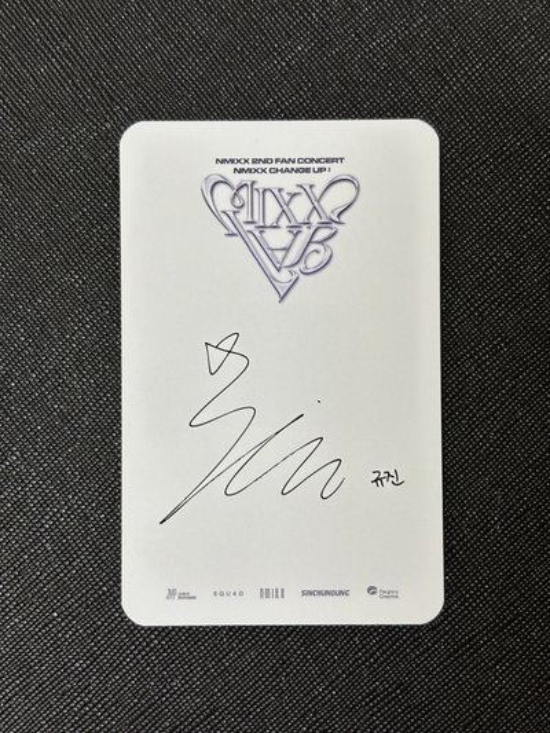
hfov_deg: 28.0
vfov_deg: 36.8
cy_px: 366
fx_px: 1101
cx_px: 275
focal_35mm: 52
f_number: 1.6
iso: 64
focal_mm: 5.96
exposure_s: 1/60
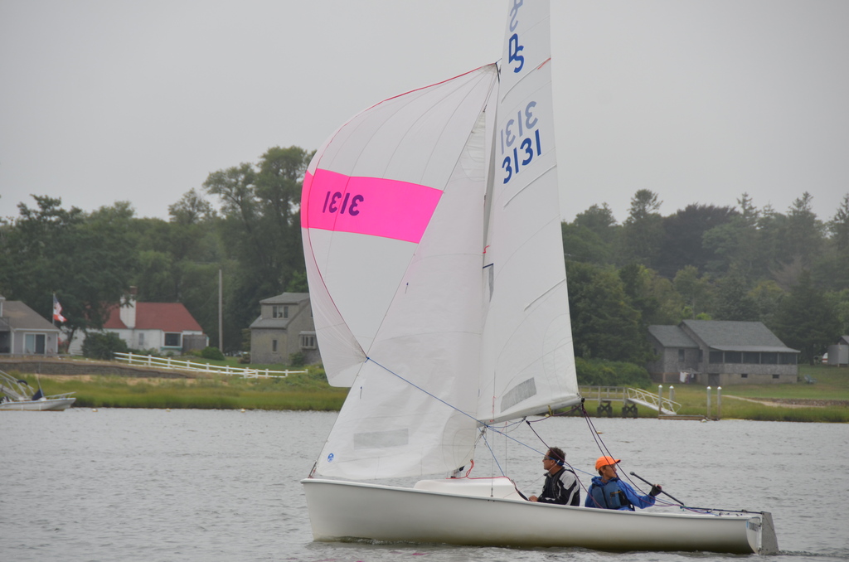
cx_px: 424
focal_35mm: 255
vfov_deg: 5.4
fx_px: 6001
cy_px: 281
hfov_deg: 8.1
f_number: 7.1
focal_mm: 170
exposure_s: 1/800
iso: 200
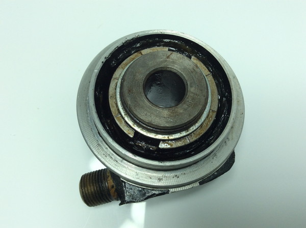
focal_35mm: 32
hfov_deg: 56.9
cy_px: 114
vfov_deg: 44.0
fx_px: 282
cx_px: 153
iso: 32
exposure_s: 1/357
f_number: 2.4
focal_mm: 3.3
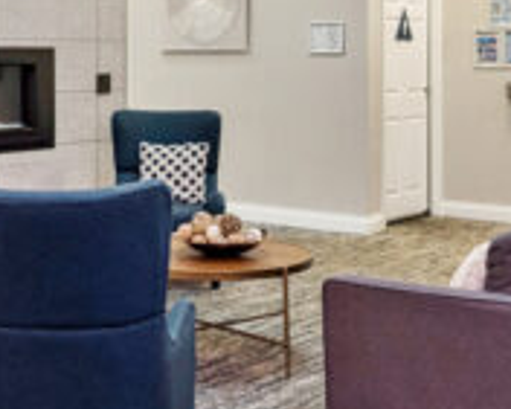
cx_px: 154
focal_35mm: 71
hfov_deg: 26.5
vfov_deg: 21.1
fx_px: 1074
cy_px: 30
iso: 1600
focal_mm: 18
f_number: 5.6
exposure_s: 1/30
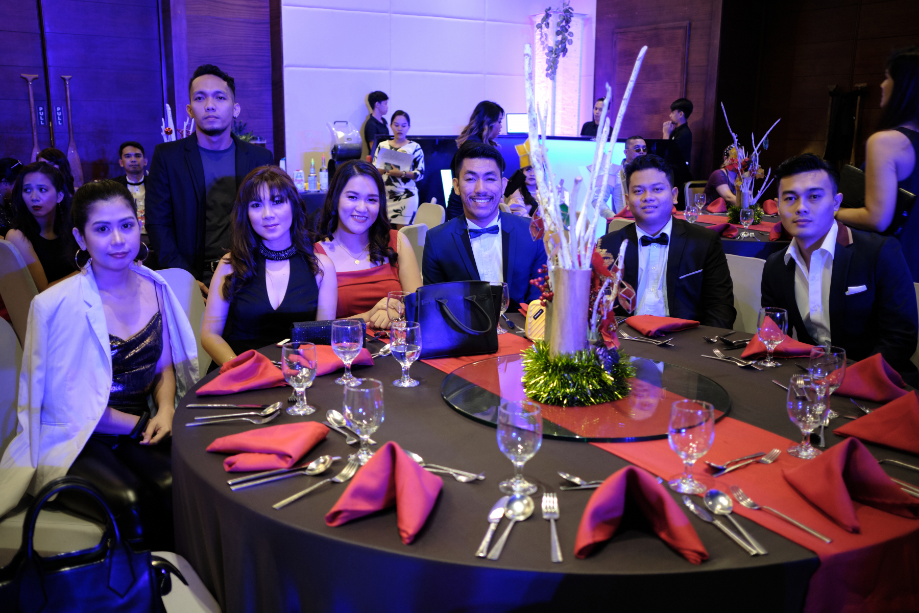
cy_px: 306
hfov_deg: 54.4
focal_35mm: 35
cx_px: 460
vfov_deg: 37.9
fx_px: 893
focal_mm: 23
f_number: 2
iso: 1250
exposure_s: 1/80
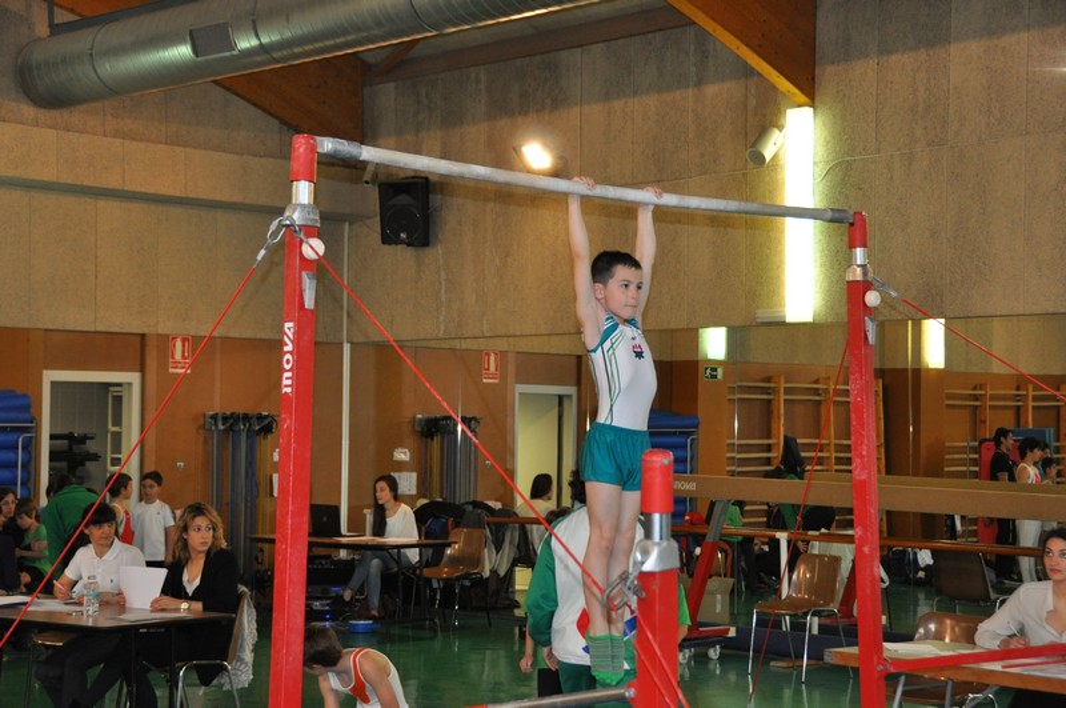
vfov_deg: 19.7
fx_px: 2040
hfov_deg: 29.3
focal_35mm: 69
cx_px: 533
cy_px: 354
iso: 800
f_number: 4.5
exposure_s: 1/60
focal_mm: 46
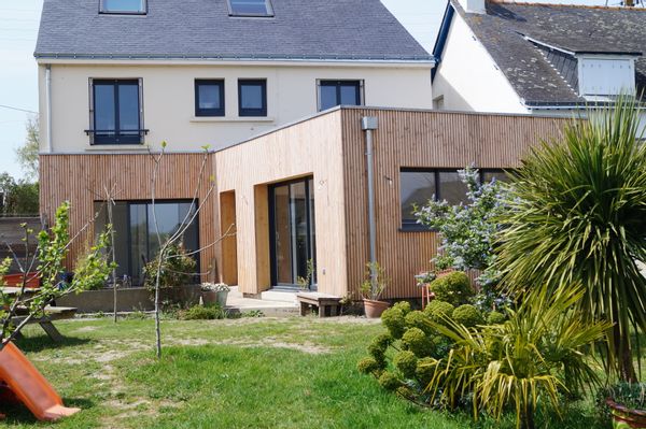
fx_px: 807
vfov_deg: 29.8
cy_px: 214
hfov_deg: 43.6
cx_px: 323
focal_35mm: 45
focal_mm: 30
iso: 100
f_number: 10
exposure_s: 1/125
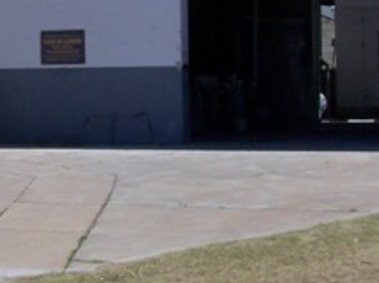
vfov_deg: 10.3
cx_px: 60
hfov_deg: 13.7
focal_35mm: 143
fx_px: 1563
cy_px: 46
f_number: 5.6
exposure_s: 1/750
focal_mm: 6.3
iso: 80
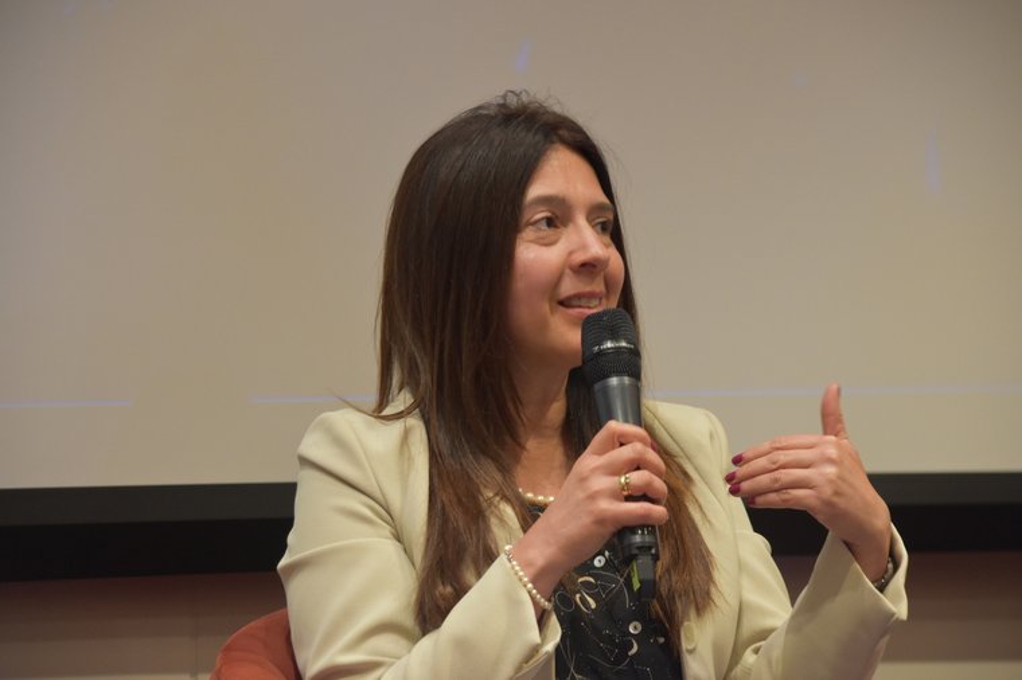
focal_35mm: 147
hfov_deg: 14.0
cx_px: 511
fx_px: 4171
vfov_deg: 9.3
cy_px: 340
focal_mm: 98
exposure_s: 1/60
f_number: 4.5
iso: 2000
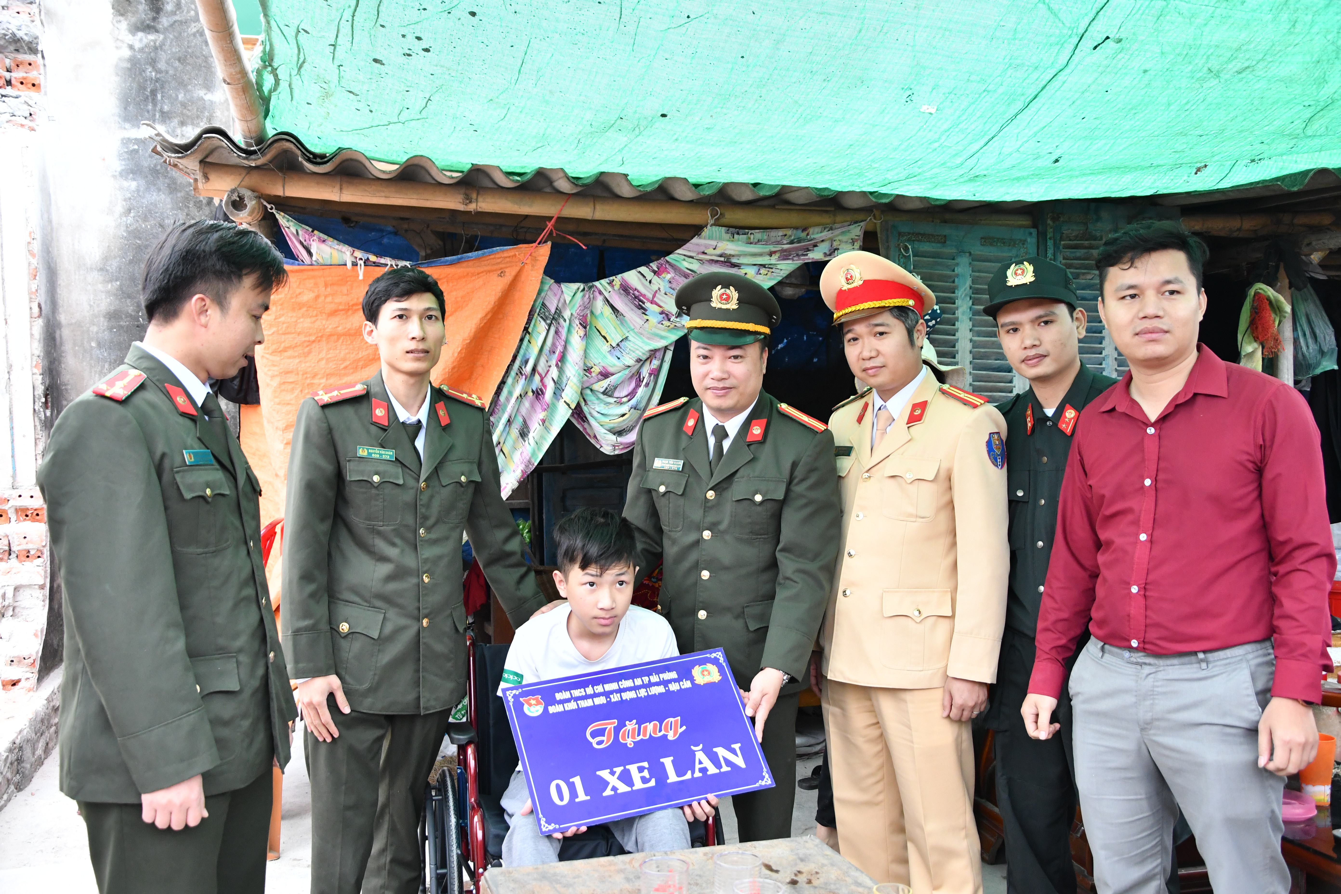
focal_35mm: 36
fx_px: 1341
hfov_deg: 53.1
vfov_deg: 36.9
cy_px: 447
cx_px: 670
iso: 1600
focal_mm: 24
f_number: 4.5
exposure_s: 1/200
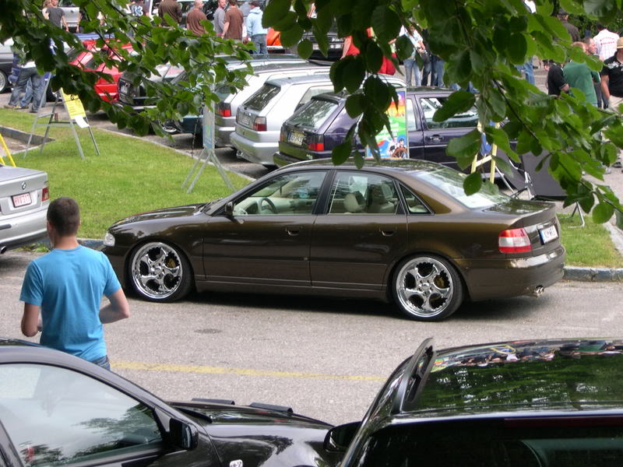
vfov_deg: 15.2
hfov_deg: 20.2
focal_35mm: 97
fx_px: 1746
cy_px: 234
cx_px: 312
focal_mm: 20.5
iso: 100
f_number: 4.6
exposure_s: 1/114
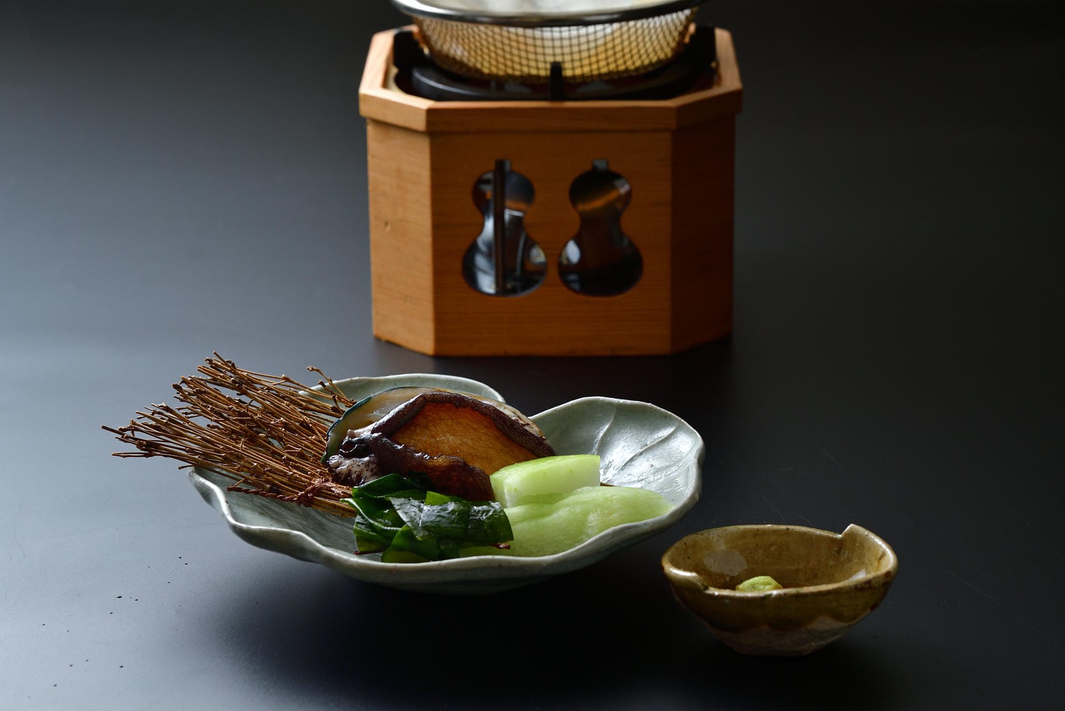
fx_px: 2308
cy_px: 356
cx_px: 532
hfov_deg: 26.0
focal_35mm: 78
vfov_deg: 17.5
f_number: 8
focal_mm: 52
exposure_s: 1/200
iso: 100
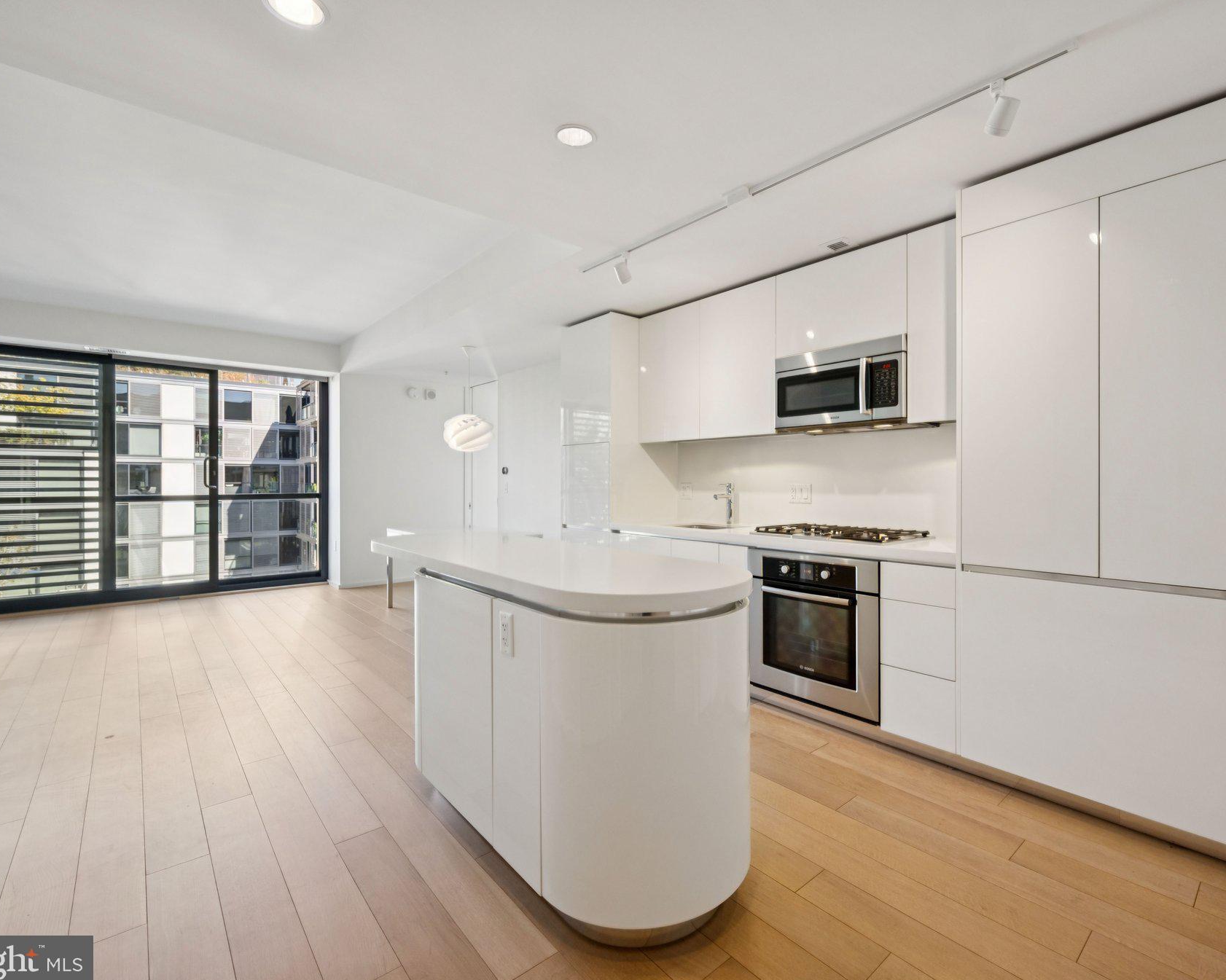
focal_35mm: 16
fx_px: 580
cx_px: 678
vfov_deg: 80.4
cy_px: 491
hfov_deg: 92.8
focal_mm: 14
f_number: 7.1
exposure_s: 1/125
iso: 400
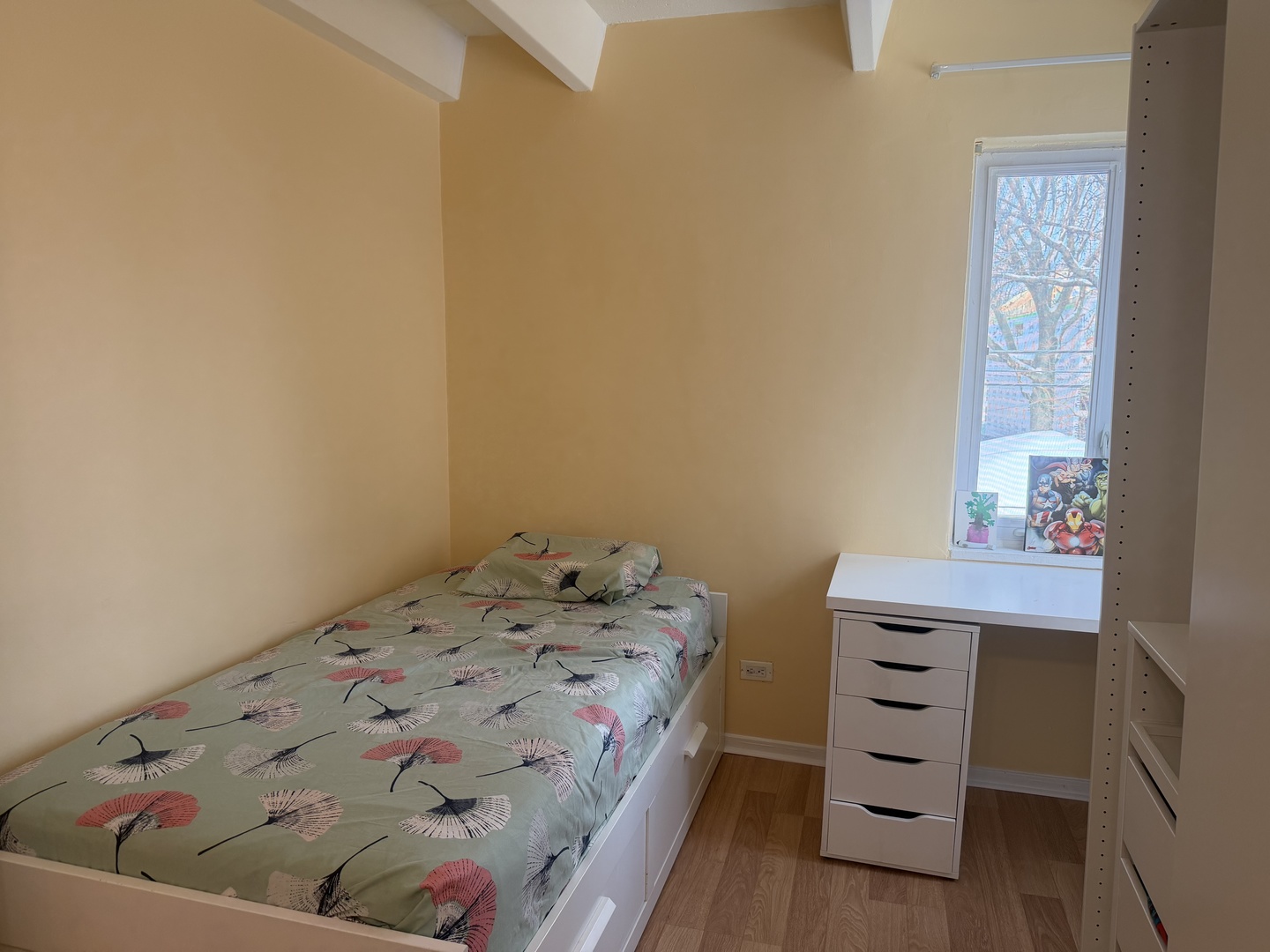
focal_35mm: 24
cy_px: 476
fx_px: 881
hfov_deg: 71.6
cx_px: 635
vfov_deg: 56.8
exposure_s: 1/193
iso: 100
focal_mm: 6.76
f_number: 1.78
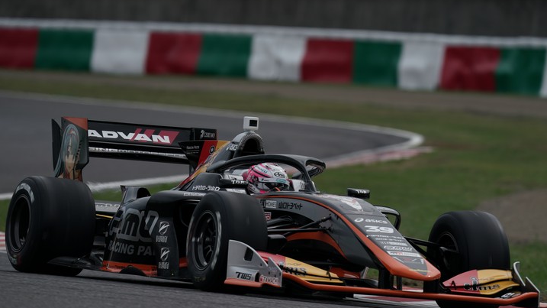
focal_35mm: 631
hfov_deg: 3.4
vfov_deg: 1.9
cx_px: 274
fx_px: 9150
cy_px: 160
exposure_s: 1/800
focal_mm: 600
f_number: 8
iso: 200
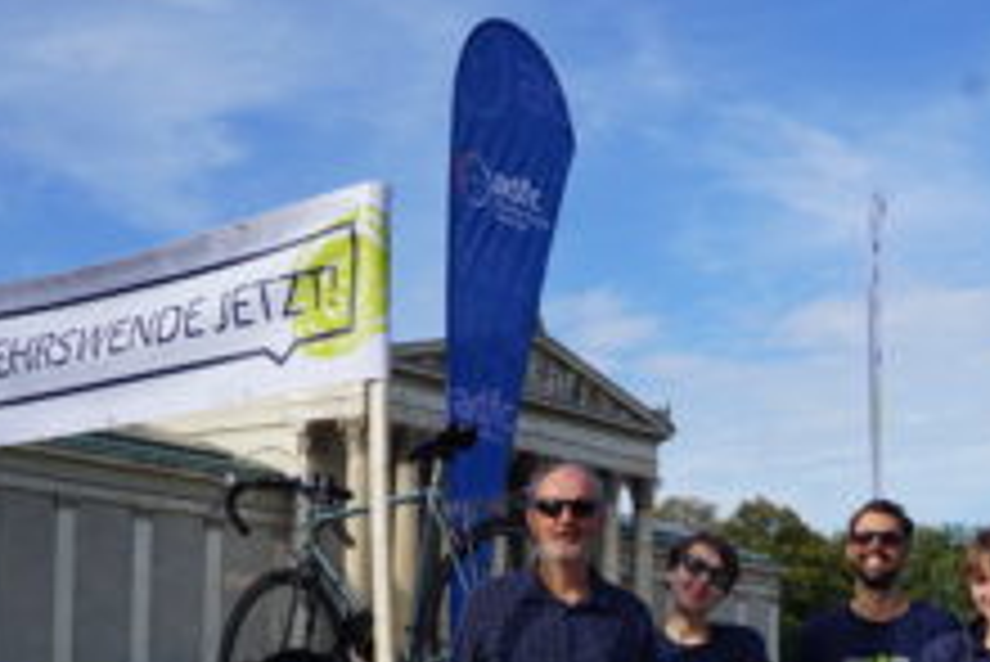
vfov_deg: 18.7
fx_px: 1954
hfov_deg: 27.6
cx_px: 855
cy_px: 651
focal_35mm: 71
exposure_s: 1/125
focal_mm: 20
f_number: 11
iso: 100
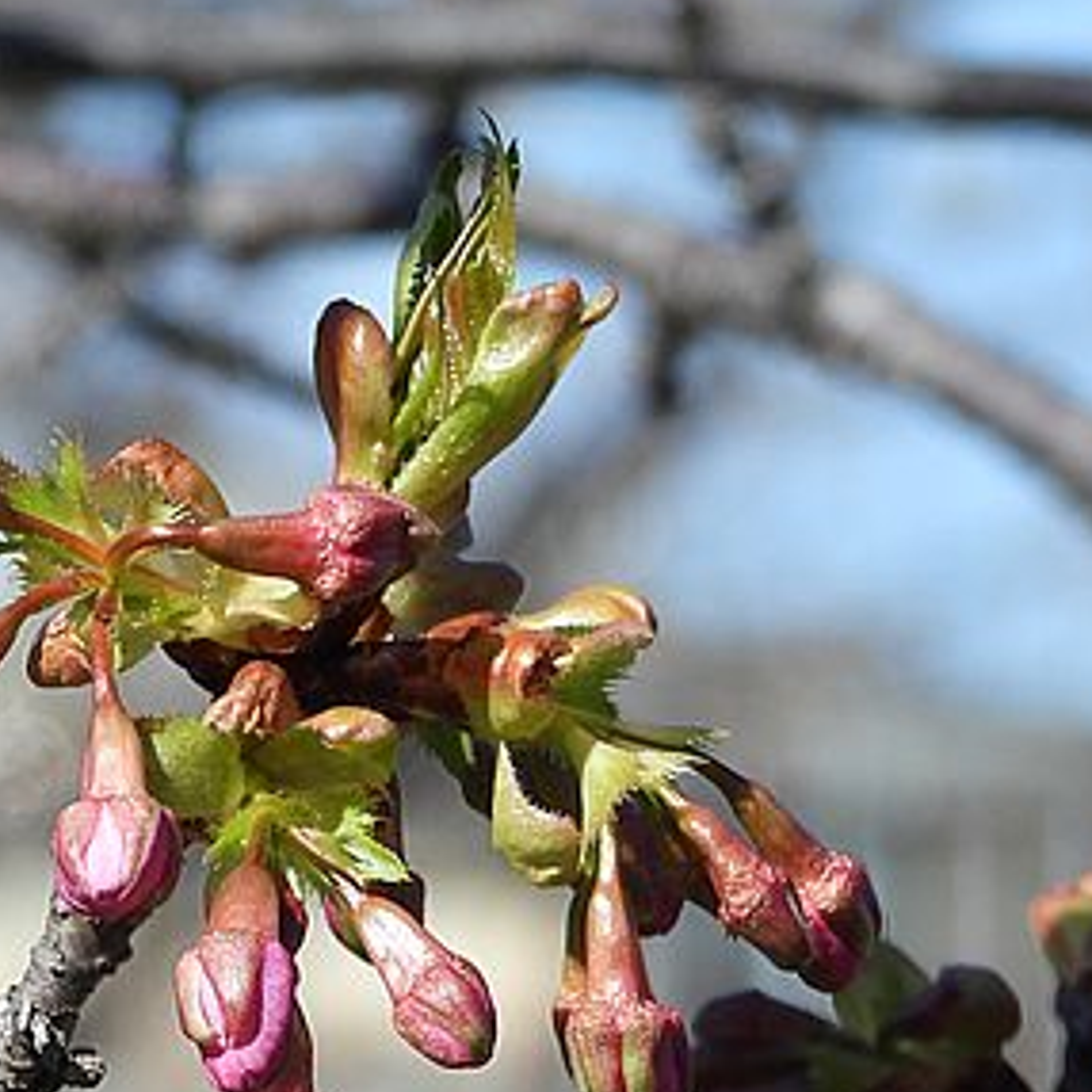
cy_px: 550
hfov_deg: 3.2
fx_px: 19416
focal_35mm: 544
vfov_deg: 3.2
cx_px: 347
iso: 100
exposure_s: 1/640
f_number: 4.5
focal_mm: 39.3
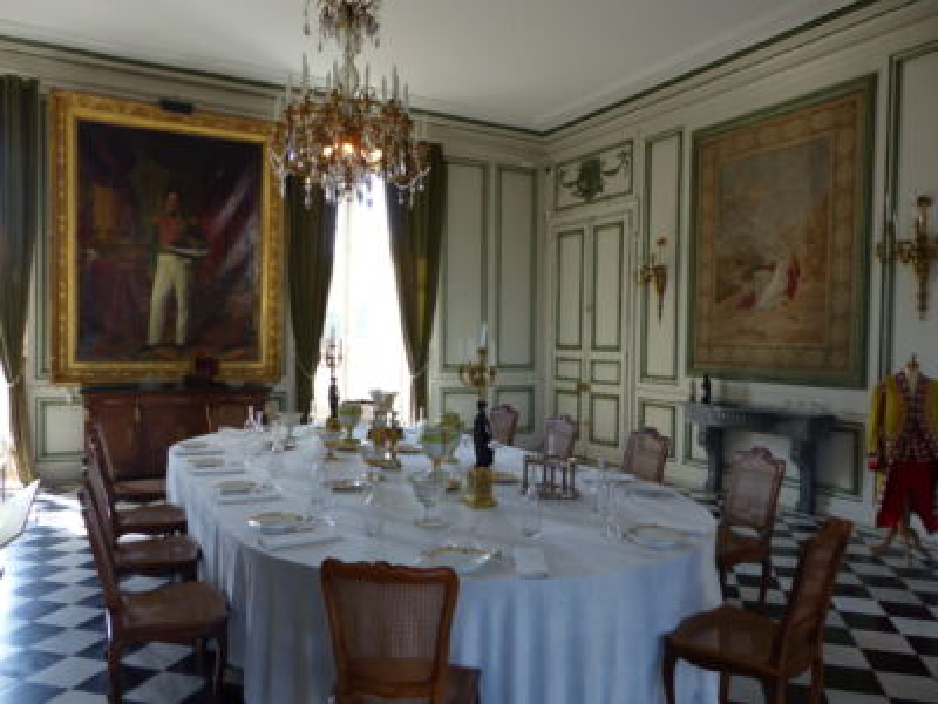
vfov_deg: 53.1
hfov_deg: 67.3
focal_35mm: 26
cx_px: 469
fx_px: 705
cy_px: 352
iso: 100
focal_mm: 4.5
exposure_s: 1/80
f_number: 2.8
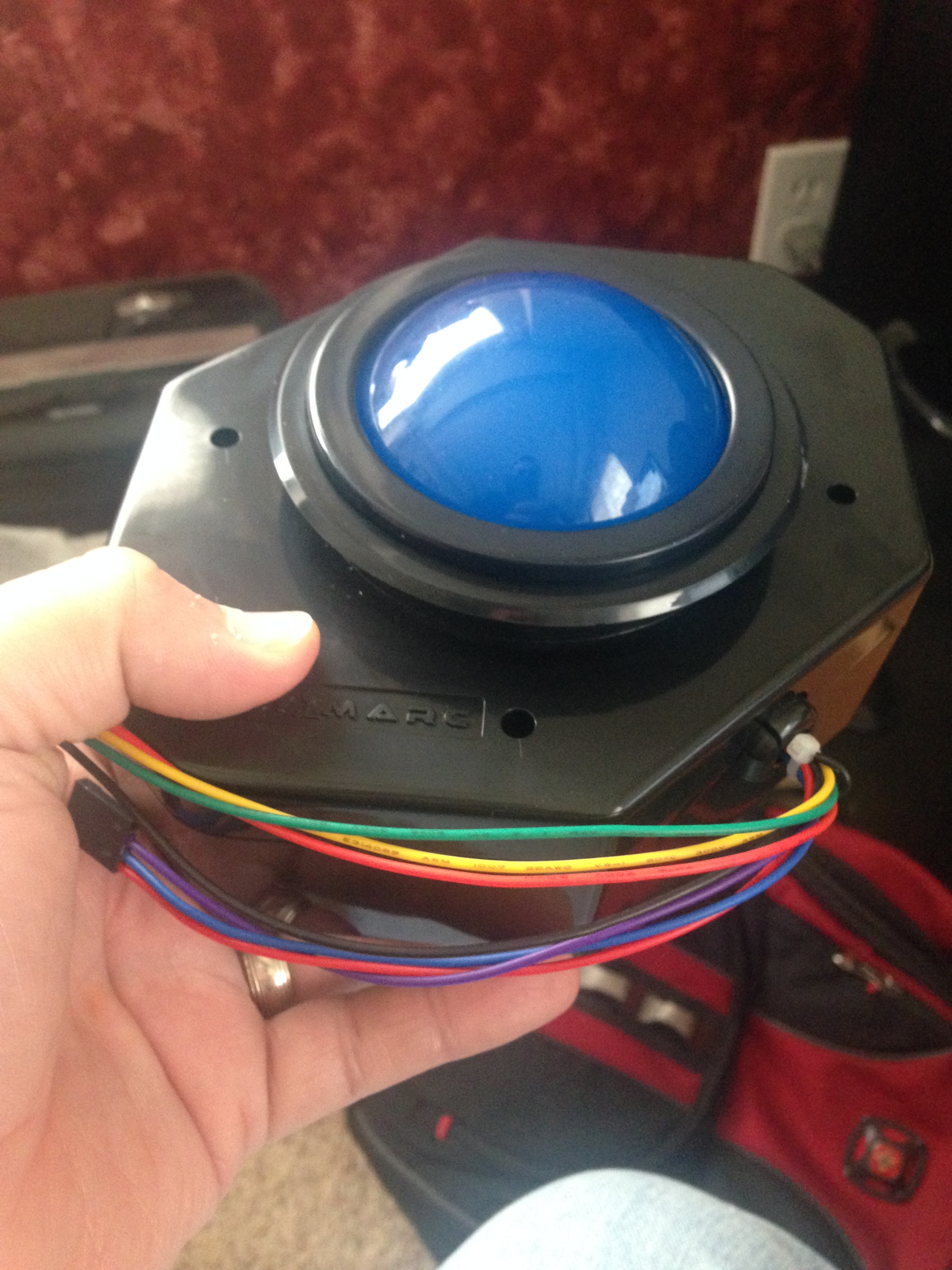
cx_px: 476
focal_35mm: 33
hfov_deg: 42.9
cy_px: 635
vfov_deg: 55.4
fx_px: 1210
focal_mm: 4.12
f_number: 2.4
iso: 400
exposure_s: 1/15
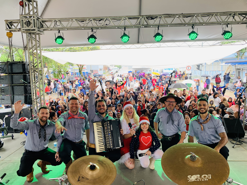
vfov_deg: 53.1
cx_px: 124
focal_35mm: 26
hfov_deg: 67.3
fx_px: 186
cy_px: 92
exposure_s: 1/122
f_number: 1.8
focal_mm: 4.25
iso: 40
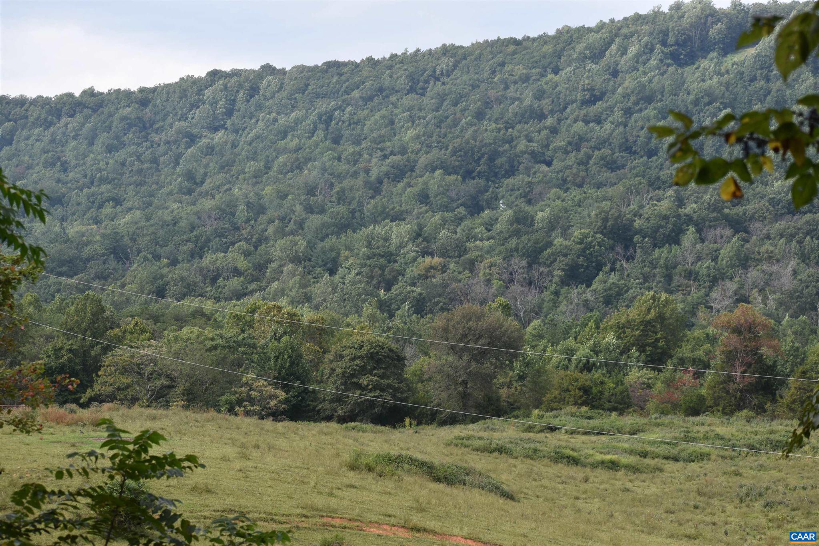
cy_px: 273
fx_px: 2388
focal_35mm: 105
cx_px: 410
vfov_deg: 13.0
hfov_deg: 19.5
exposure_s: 1/500
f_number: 5.6
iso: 200
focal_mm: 70
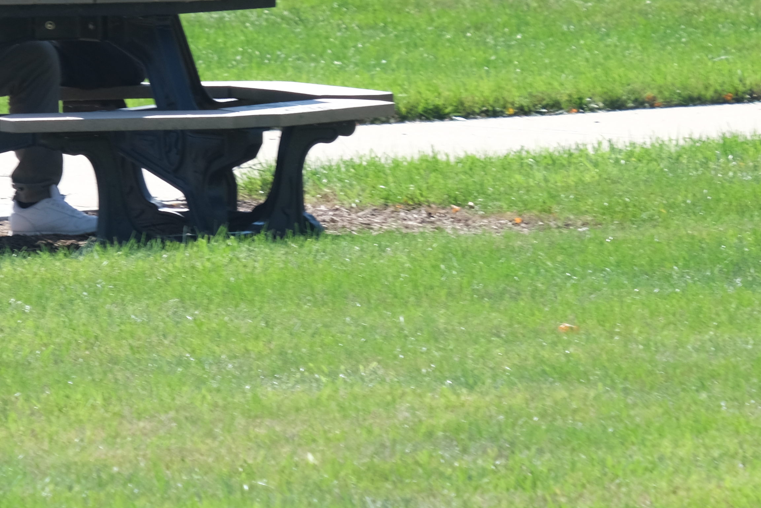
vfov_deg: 1.7
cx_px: 232
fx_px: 17165
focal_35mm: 812
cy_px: 82
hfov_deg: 2.5
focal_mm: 200
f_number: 5.6
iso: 160
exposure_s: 1/250
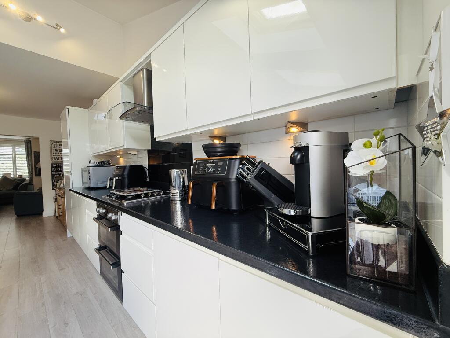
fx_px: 182
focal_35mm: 14
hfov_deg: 102.1
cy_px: 169
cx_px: 225
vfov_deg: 85.7
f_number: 2.2
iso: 125
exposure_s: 1/100
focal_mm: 2.22
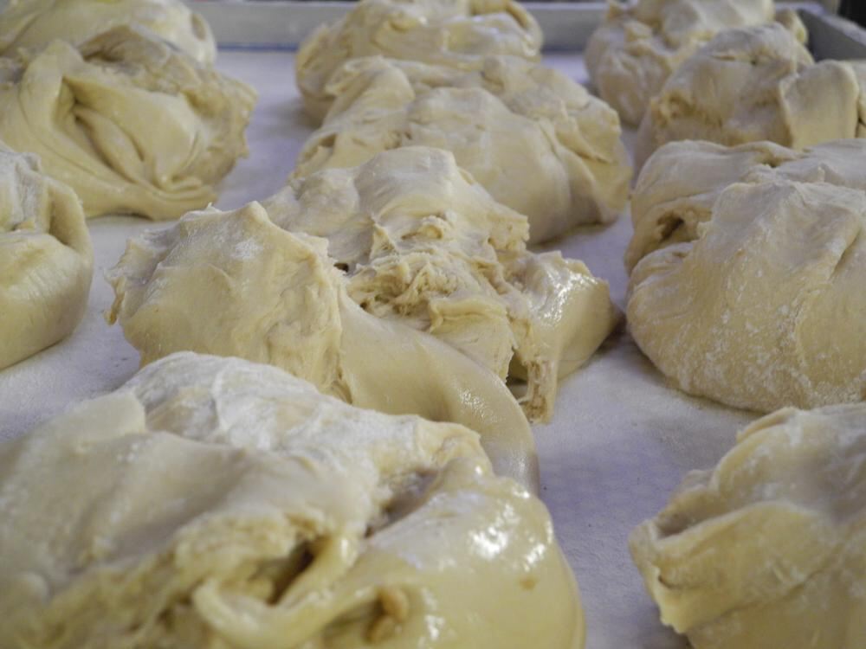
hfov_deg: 34.9
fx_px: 1376
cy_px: 324
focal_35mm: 55
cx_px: 433
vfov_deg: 26.6
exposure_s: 1/30
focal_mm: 11.8
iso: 400
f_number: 3.5
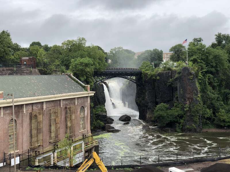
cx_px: 115
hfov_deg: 36.8
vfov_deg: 28.0
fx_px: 346
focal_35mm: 52
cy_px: 86
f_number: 2.4
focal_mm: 6
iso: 16
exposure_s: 1/340
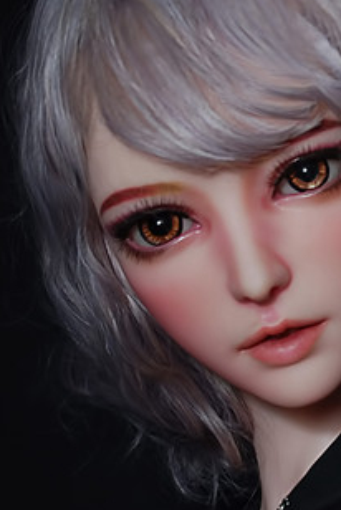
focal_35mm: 394
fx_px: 5585
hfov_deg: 3.5
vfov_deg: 5.2
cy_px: 268
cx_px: 401
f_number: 5.6
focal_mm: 90
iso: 100
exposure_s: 1/20
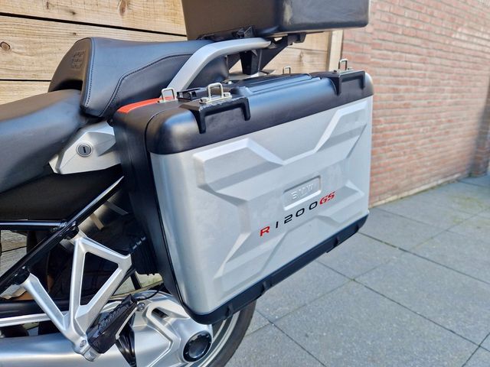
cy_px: 184
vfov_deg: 58.9
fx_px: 326
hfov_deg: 73.9
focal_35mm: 23
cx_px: 245
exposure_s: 1/180
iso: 64
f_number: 1.8
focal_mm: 5.4
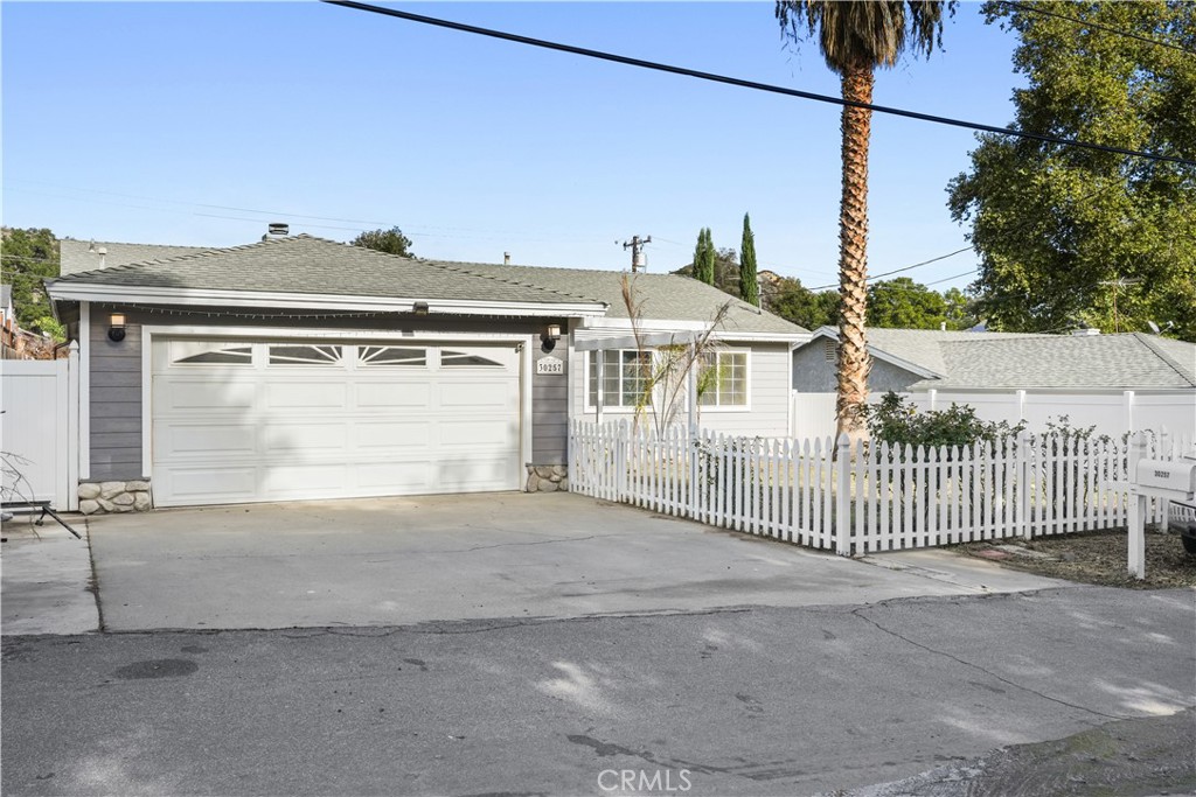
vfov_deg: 43.0
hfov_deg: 61.1
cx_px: 598
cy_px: 398
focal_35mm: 30
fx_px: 1013
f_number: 8
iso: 800
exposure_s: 1/640
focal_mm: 30.5
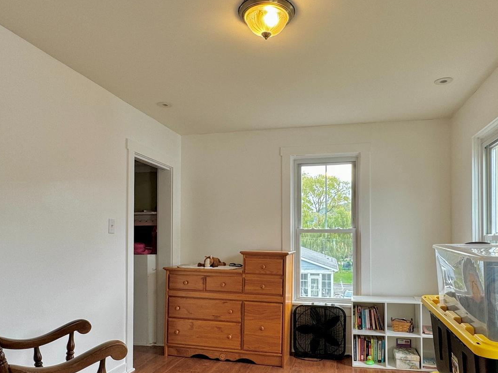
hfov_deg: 65.3
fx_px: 388
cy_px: 233
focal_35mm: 27
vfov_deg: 50.8
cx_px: 260
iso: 80
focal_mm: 2.22
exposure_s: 1/99
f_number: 2.2
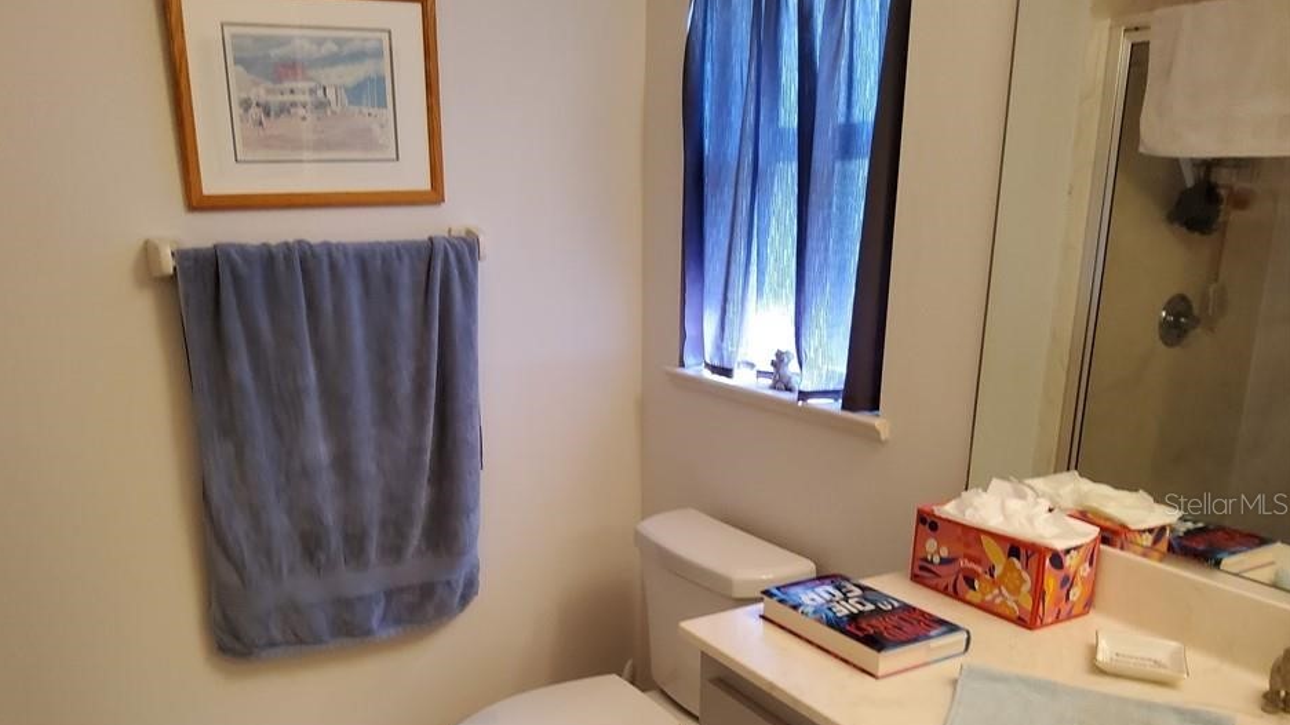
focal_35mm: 31
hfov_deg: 62.5
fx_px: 1060
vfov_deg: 37.2
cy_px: 503
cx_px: 588
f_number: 2
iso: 320
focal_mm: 3.08
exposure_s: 1/40
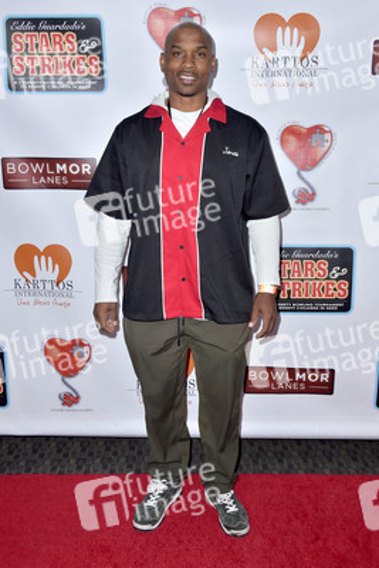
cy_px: 284
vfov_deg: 54.4
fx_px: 552
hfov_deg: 37.9
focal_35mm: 35
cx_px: 190
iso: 320
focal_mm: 35
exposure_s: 1/250
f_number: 7.1
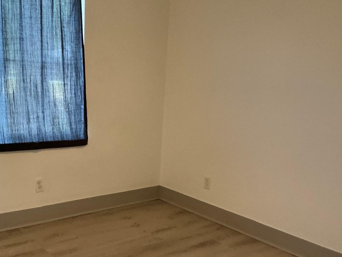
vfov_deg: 33.2
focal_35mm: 43
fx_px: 425
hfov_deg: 43.8
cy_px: 176
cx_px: 158
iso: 250
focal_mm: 3
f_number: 1.8
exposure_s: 1/60
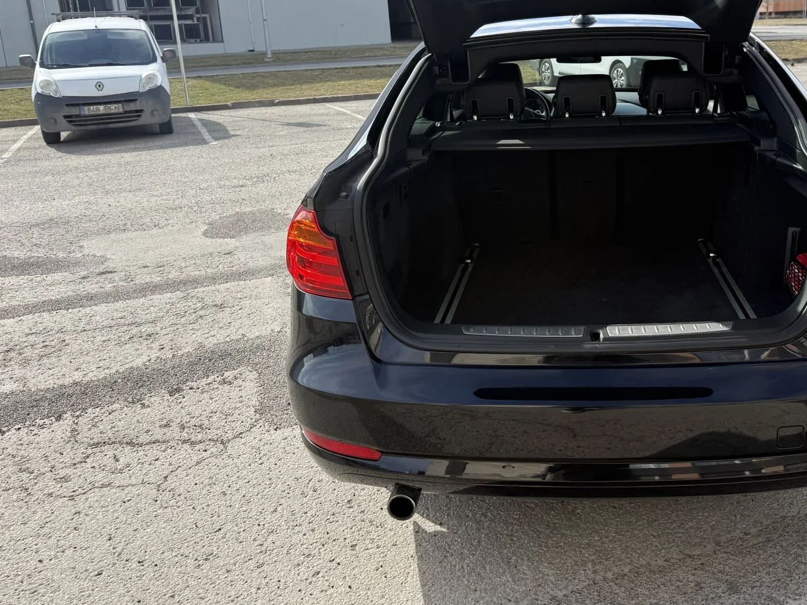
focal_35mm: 33
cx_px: 539
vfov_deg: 42.5
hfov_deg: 54.2
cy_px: 212
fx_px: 769
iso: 80
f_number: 1.78
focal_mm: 6.76
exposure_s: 1/2445
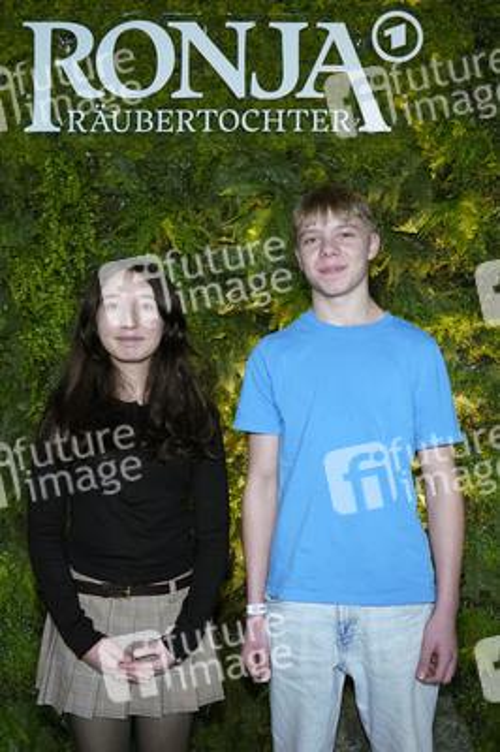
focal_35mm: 31
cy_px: 376
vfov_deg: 60.3
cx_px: 250
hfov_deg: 42.3
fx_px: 647
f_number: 5.6
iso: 2000
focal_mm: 31
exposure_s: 1/160
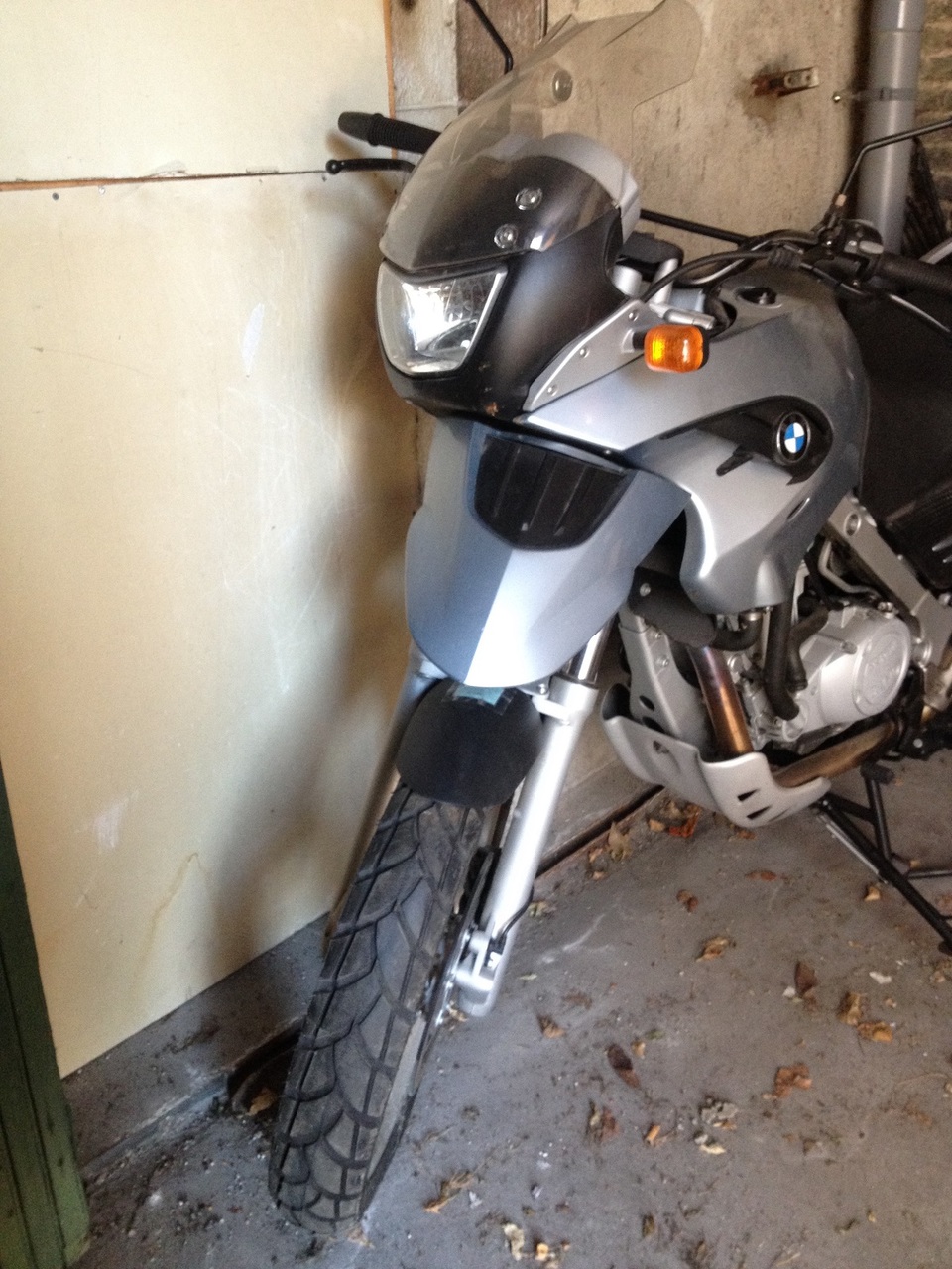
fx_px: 1283
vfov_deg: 52.6
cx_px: 476
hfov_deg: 40.7
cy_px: 634
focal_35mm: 35
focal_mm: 4.28
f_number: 2.4
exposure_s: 1/20
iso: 200
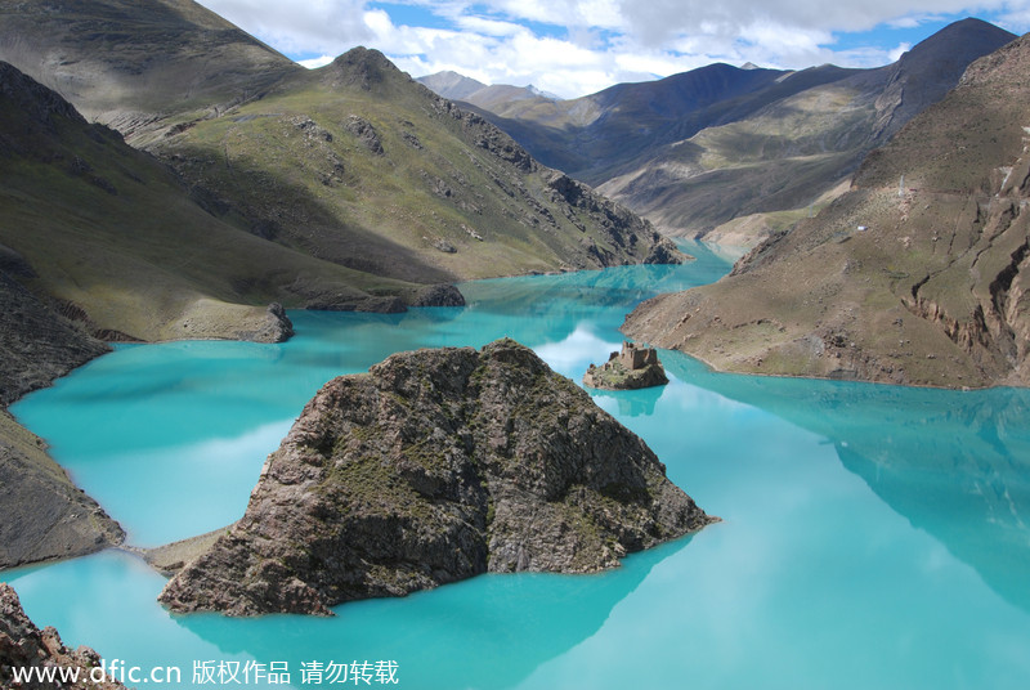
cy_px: 345
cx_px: 515
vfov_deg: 37.0
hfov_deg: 53.1
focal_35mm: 36
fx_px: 1032
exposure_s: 1/125
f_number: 8
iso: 100
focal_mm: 24
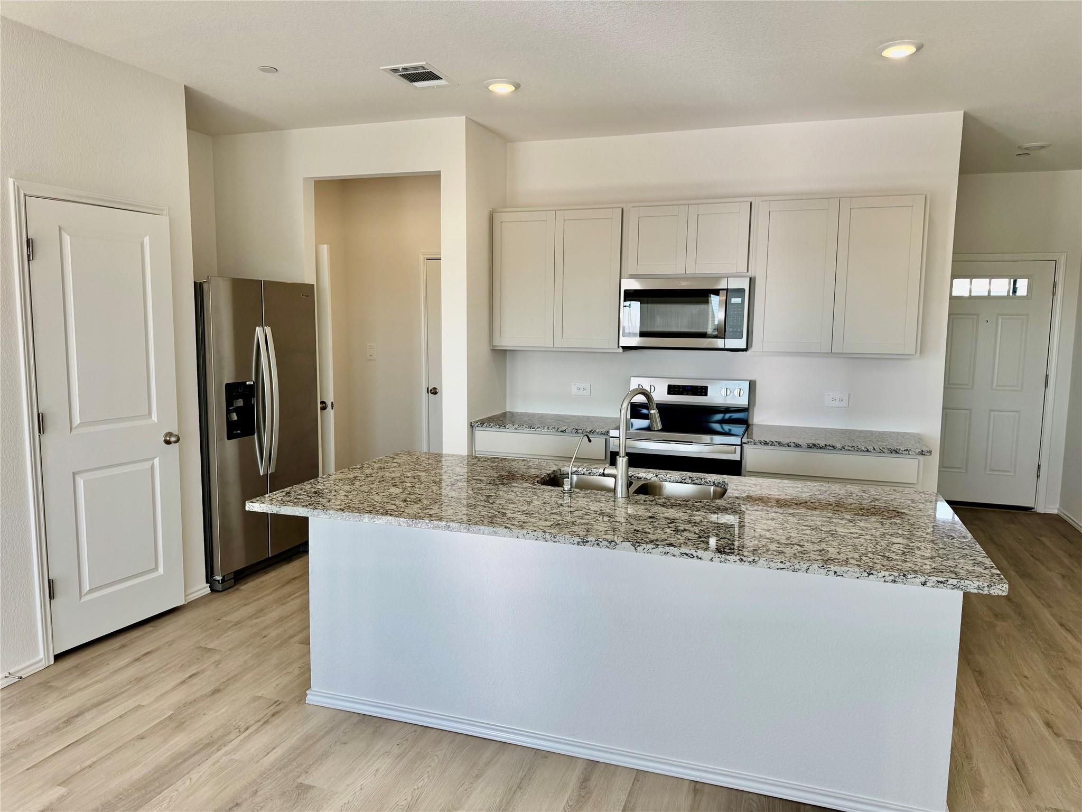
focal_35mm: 24
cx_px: 541
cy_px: 406
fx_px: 750
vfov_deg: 56.8
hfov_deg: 71.6
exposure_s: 1/390
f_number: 1.78
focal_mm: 6.76
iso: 80
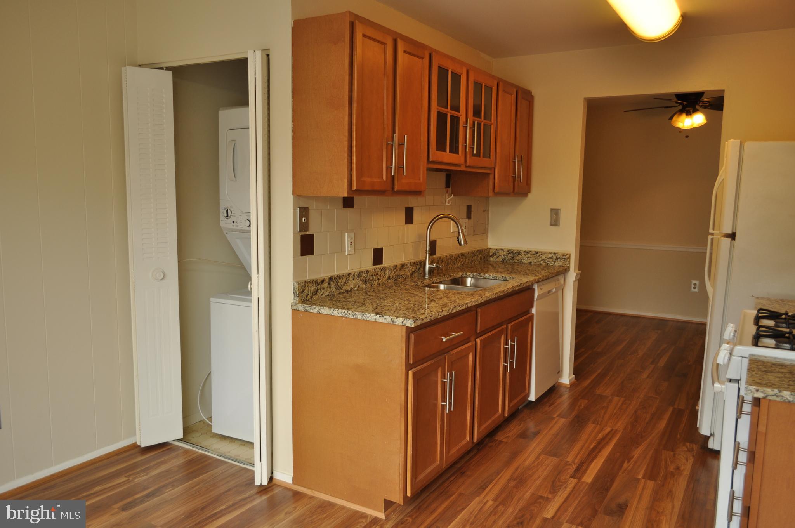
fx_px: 595
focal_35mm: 27
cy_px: 264
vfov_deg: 47.8
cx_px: 398
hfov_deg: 67.4
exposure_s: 1/60
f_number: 4
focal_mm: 18
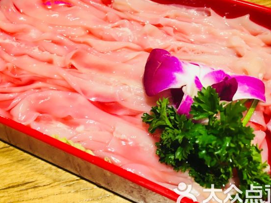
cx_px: 124
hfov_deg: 50.1
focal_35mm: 37
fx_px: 289
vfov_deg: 38.6
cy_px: 90
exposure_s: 1/33
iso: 64
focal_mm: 4.15
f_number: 2.2
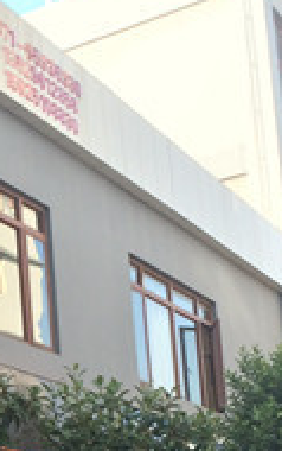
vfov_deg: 20.7
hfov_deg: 13.1
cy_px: 460
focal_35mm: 97
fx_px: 1191
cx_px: -59
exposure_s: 1/233
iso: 32
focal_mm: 4.15
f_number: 2.2
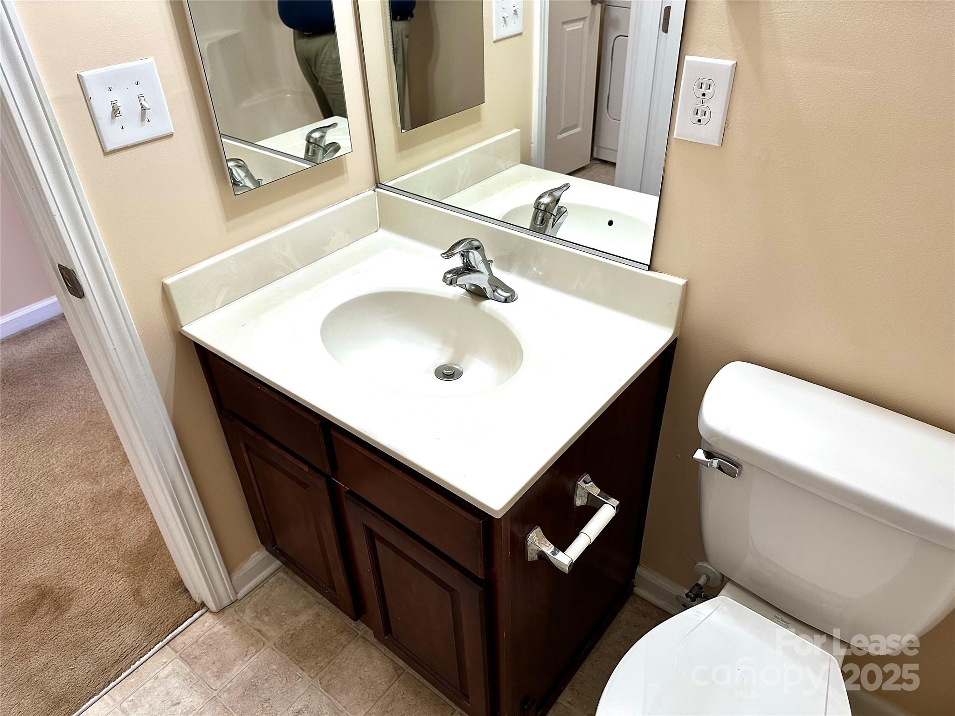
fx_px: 662
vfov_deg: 56.8
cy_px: 358
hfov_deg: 71.6
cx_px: 478
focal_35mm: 24
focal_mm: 6.86
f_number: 1.78
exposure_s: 1/120
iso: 125
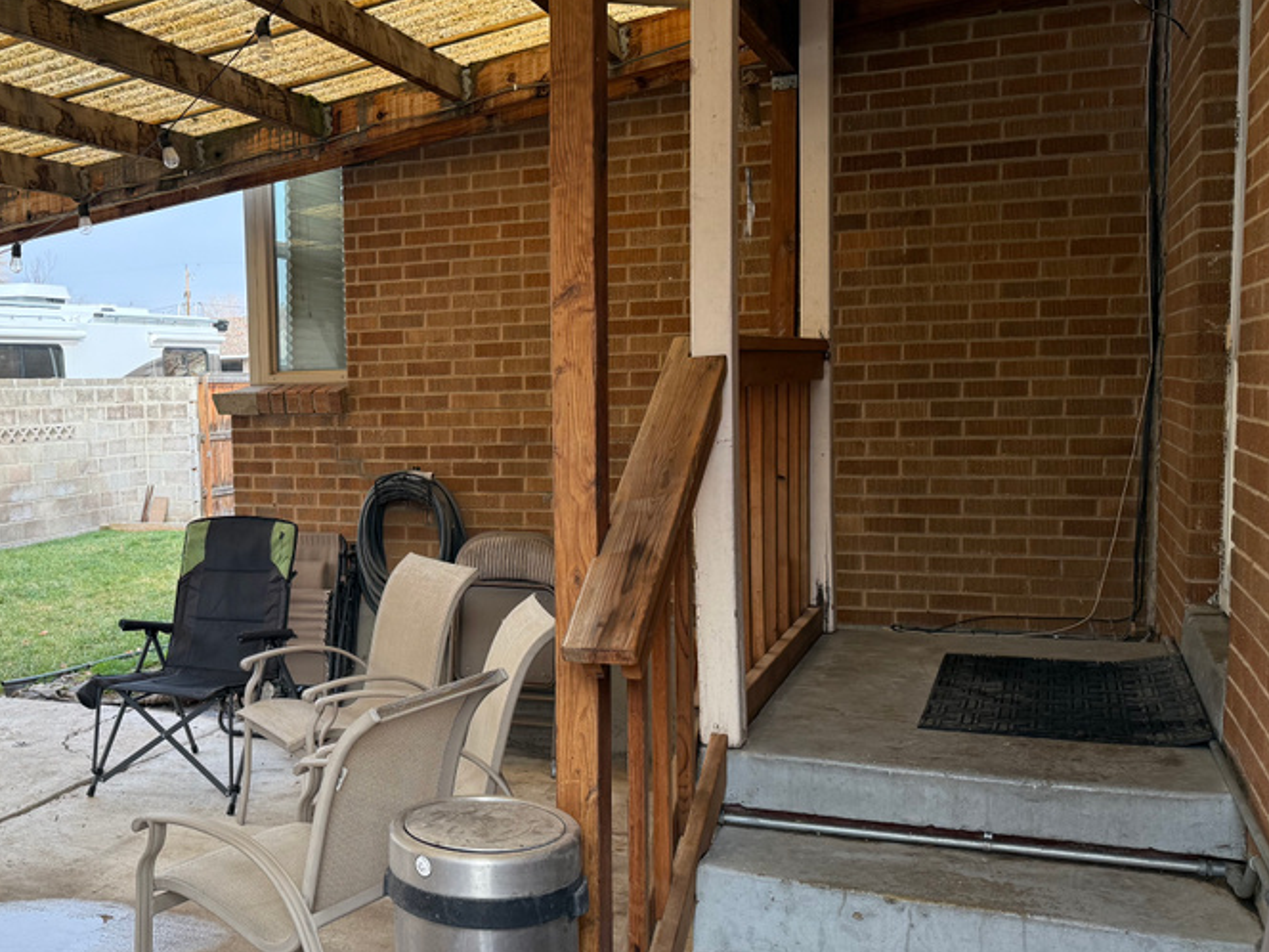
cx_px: 359
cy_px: 493
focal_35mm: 37
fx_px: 1356
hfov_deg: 48.7
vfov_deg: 38.7
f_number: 1.78
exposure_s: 1/304
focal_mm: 6.76
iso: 100
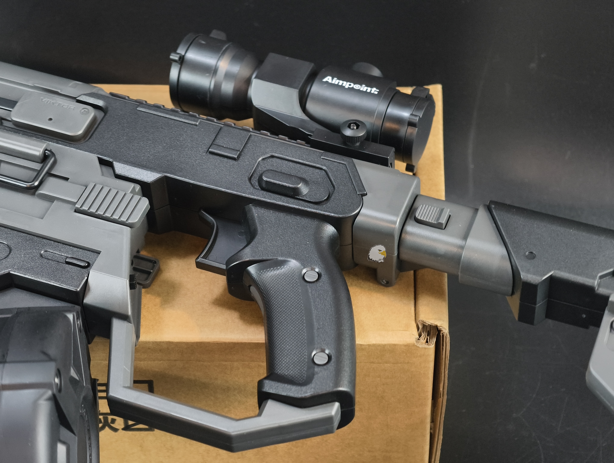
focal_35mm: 85
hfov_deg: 23.0
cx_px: 307
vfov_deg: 17.4
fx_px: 1510
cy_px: 232
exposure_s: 1/17.1
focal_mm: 22.48
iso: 1494
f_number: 2.67
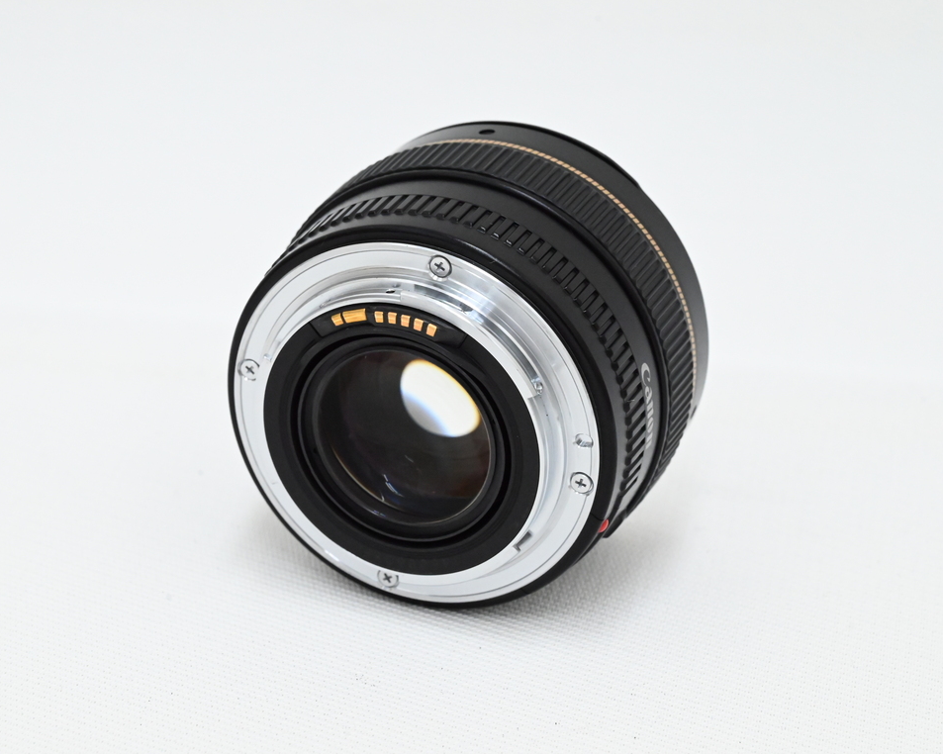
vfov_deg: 11.3
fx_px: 3795
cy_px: 368
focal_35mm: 136
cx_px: 424
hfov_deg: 14.2
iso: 9000
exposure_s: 1/125
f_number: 14
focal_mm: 115
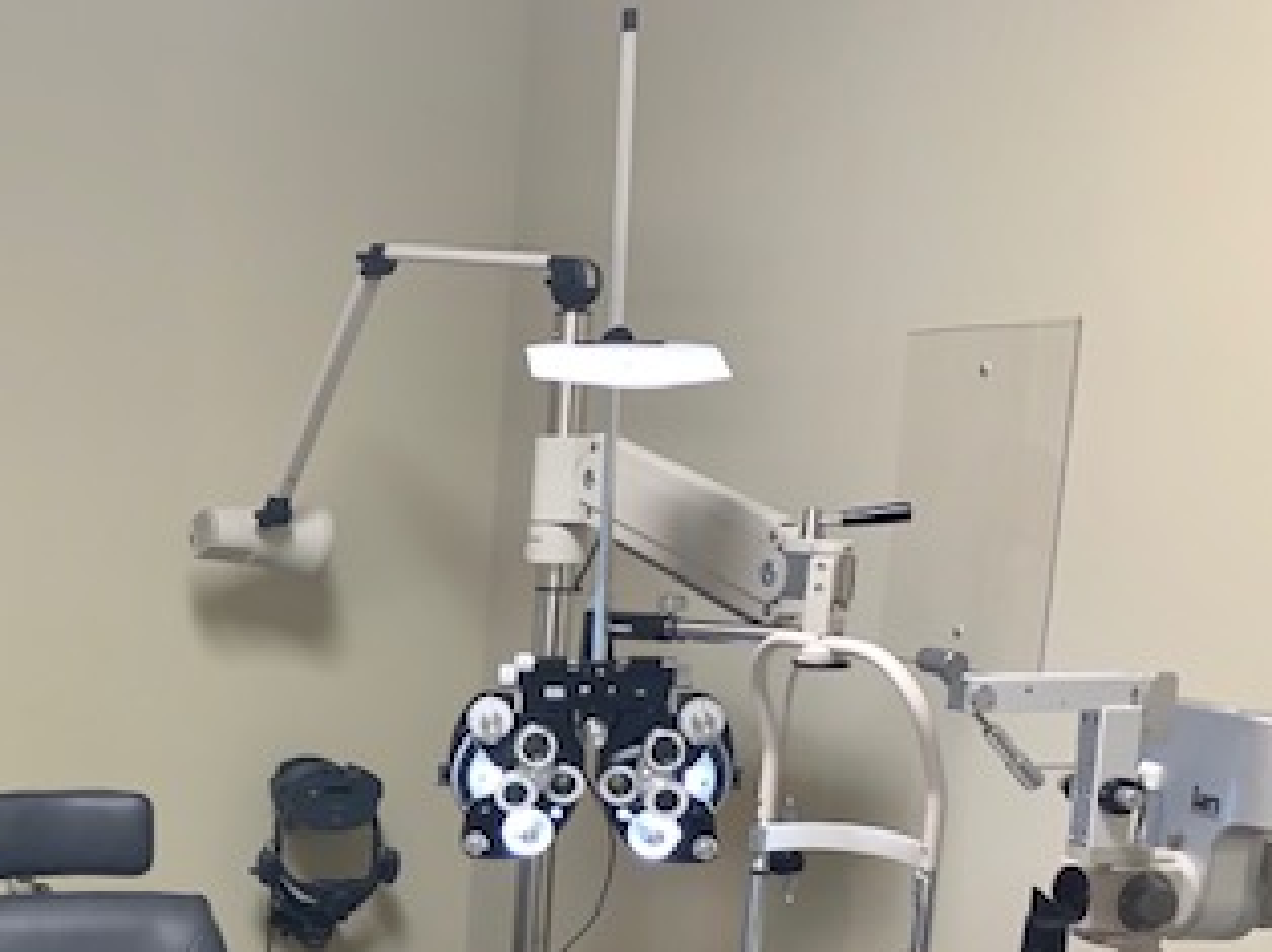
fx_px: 1946
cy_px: 907
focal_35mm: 53
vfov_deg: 26.3
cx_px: 65
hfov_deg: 33.7
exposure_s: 1/15
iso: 50
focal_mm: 4.25
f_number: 1.8
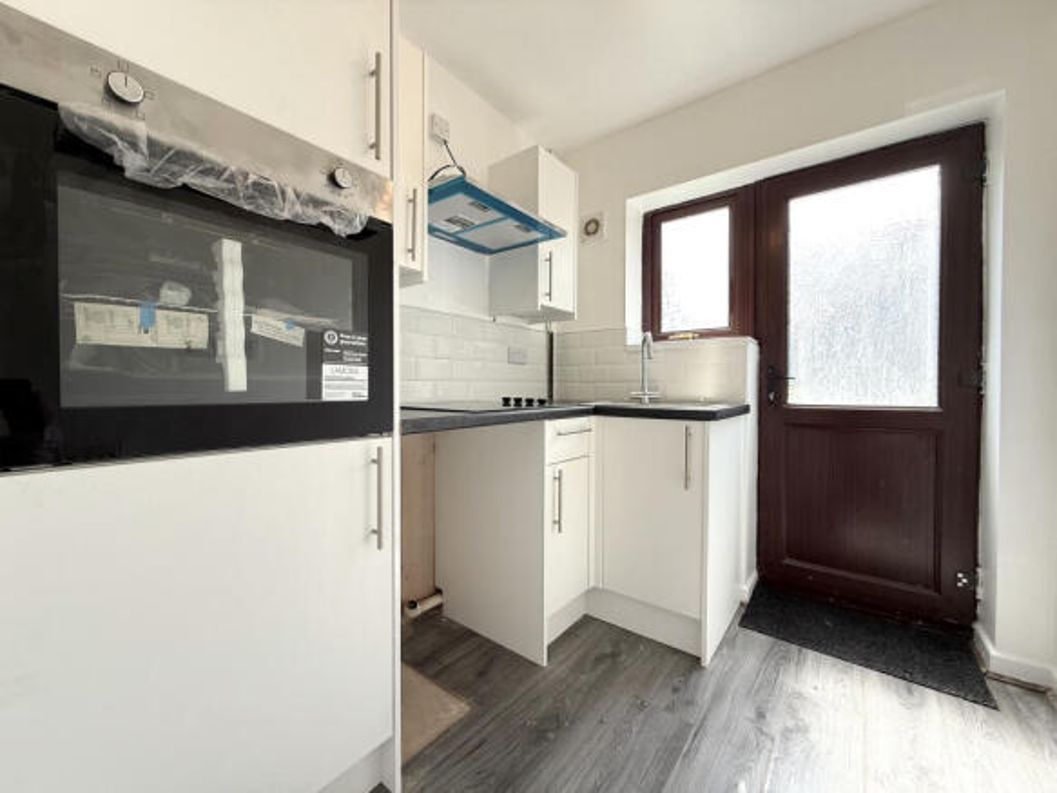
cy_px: 396
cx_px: 528
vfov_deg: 85.7
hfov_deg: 102.1
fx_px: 427
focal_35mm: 14
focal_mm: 2.22
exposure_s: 1/141
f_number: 2.2
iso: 50
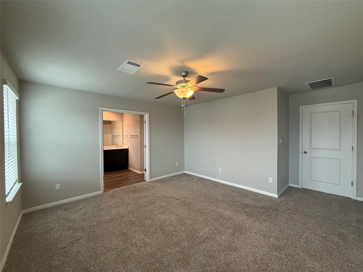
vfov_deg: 85.7
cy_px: 136
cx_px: 182
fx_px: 147
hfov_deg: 102.1
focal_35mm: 14
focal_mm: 2.22
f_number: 2.2
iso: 400
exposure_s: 1/120
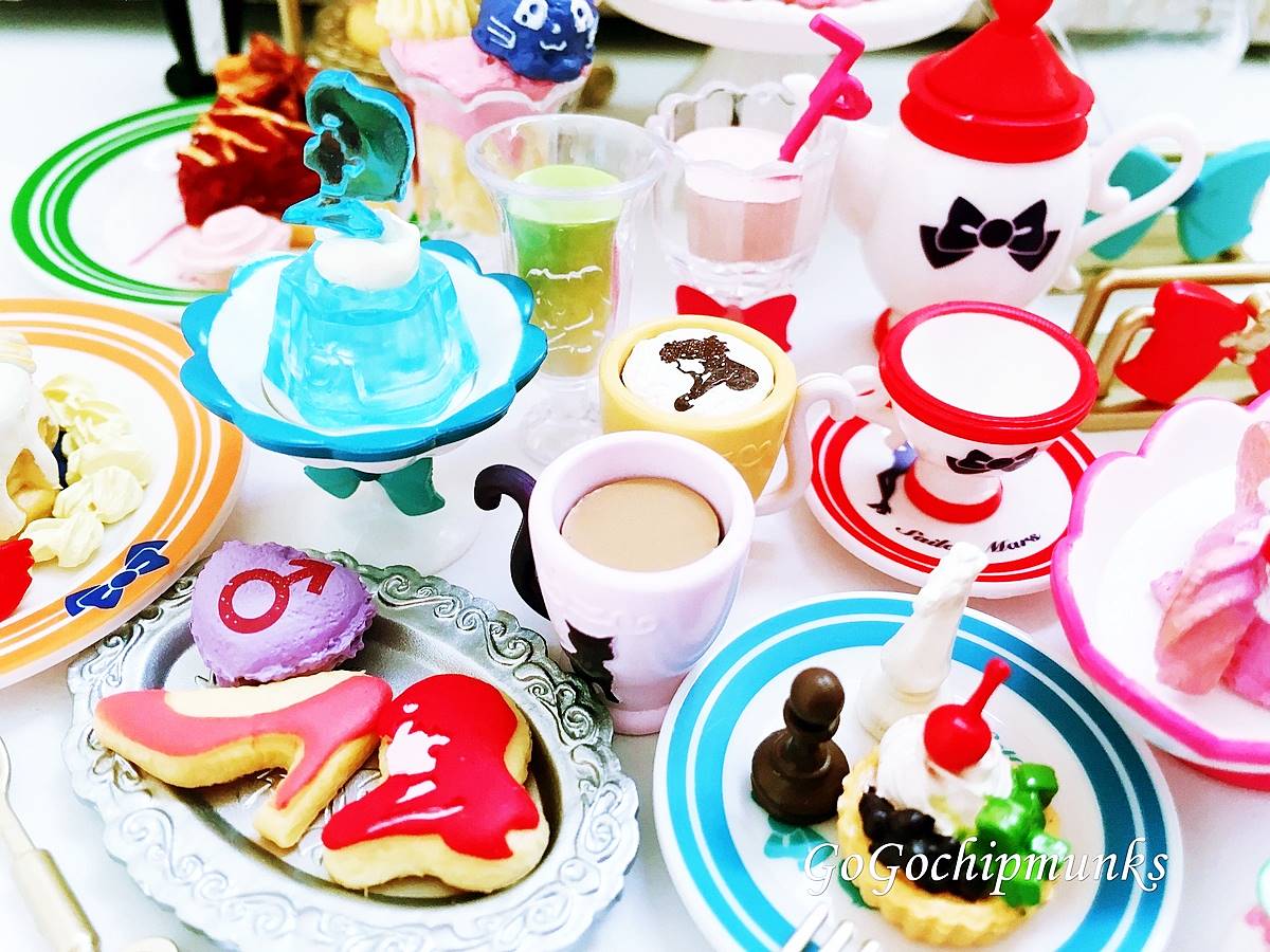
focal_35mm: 29
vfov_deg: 48.2
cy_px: 476
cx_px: 635
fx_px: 1064
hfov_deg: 61.7
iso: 25
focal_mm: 4.15
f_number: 2.2
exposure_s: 1/40
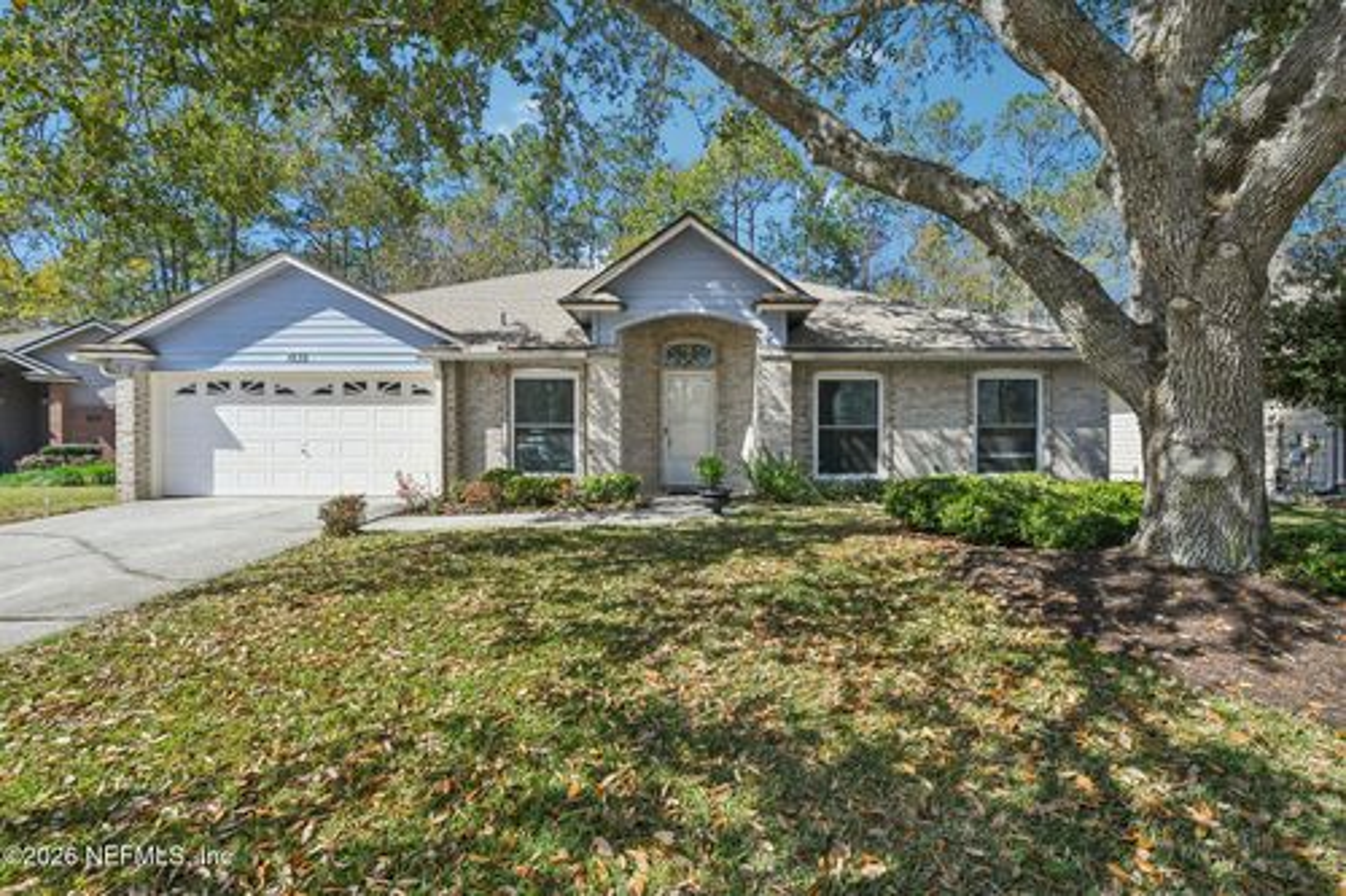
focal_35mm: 15
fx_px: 561
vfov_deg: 77.3
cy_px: 448
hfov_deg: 100.4
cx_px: 673
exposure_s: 1/500
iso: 400
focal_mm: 10
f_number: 8
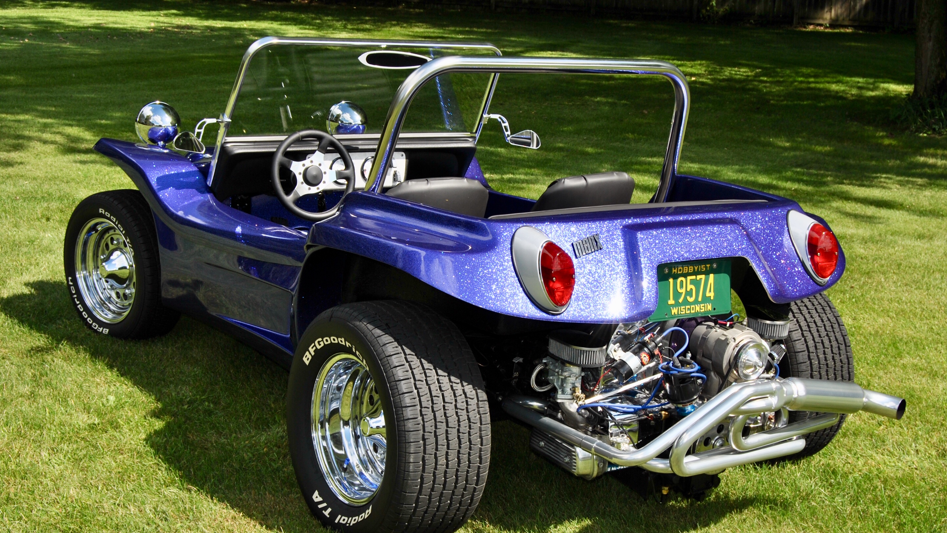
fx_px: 1394
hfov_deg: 37.5
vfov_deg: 21.6
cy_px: 282
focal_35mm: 56
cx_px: 471
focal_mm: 35
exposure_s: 1/200
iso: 100
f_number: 11
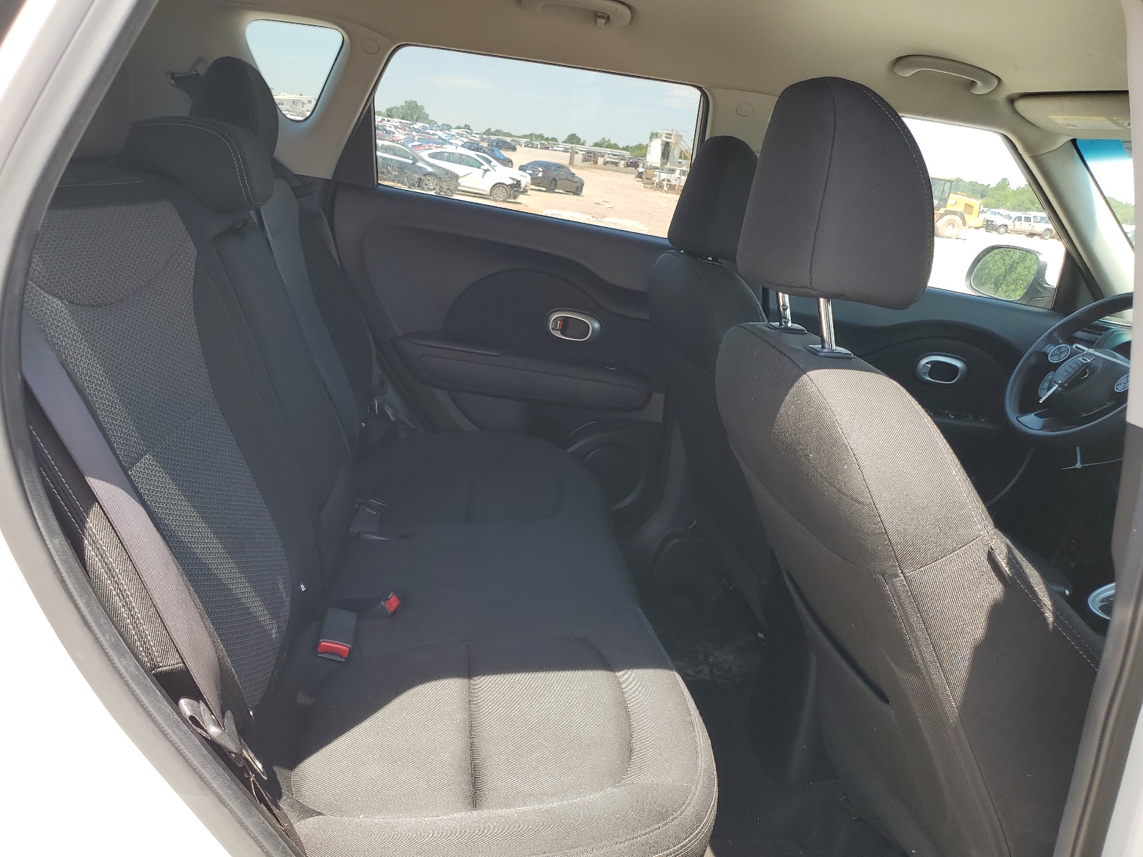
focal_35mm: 26
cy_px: 428
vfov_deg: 53.1
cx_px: 572
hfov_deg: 67.3
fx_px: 859
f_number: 1.5
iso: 50
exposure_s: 1/435
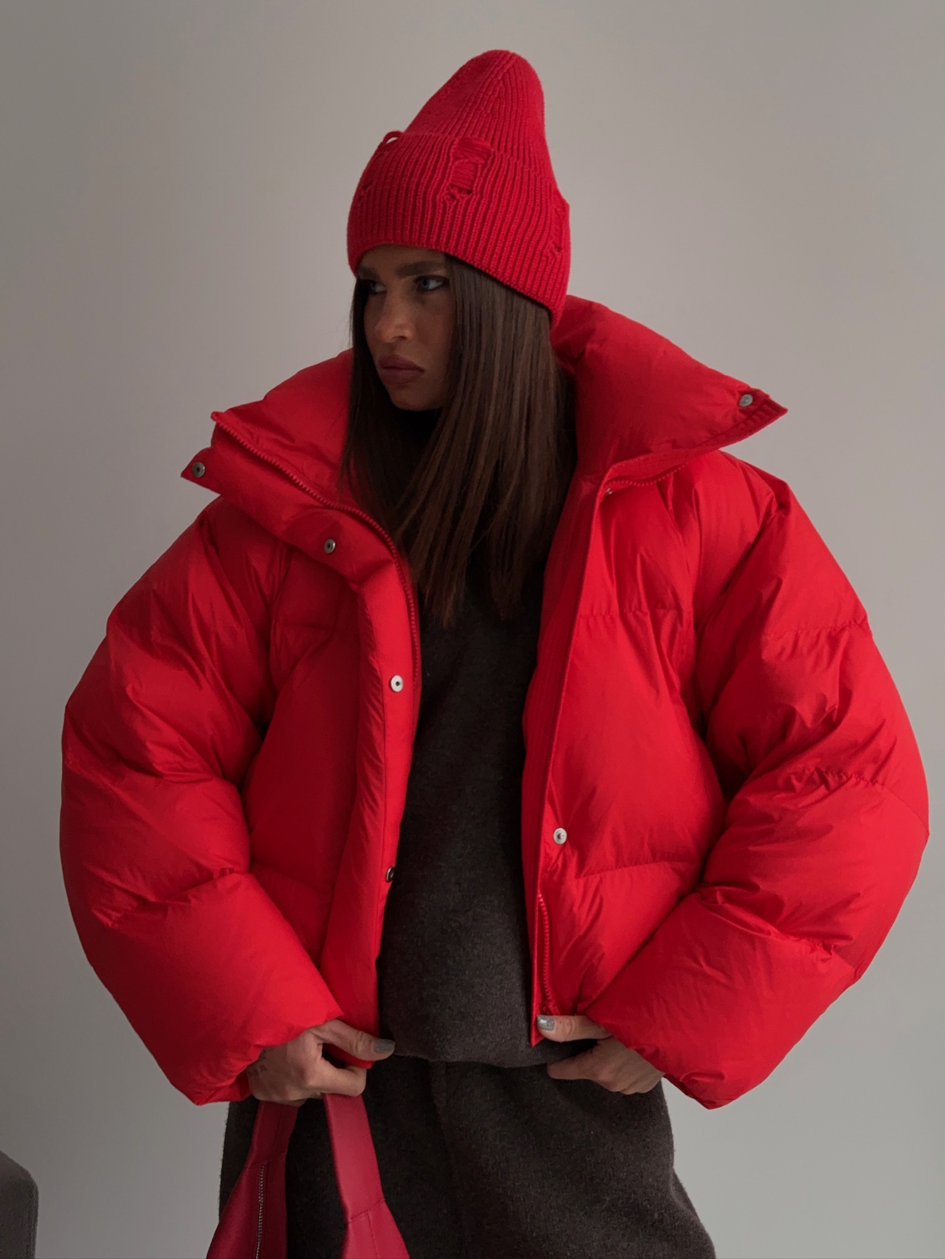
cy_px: 630
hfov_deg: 30.3
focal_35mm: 48
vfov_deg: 39.7
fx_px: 1747
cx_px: 472
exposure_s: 1/60
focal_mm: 6.76
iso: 100
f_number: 1.78
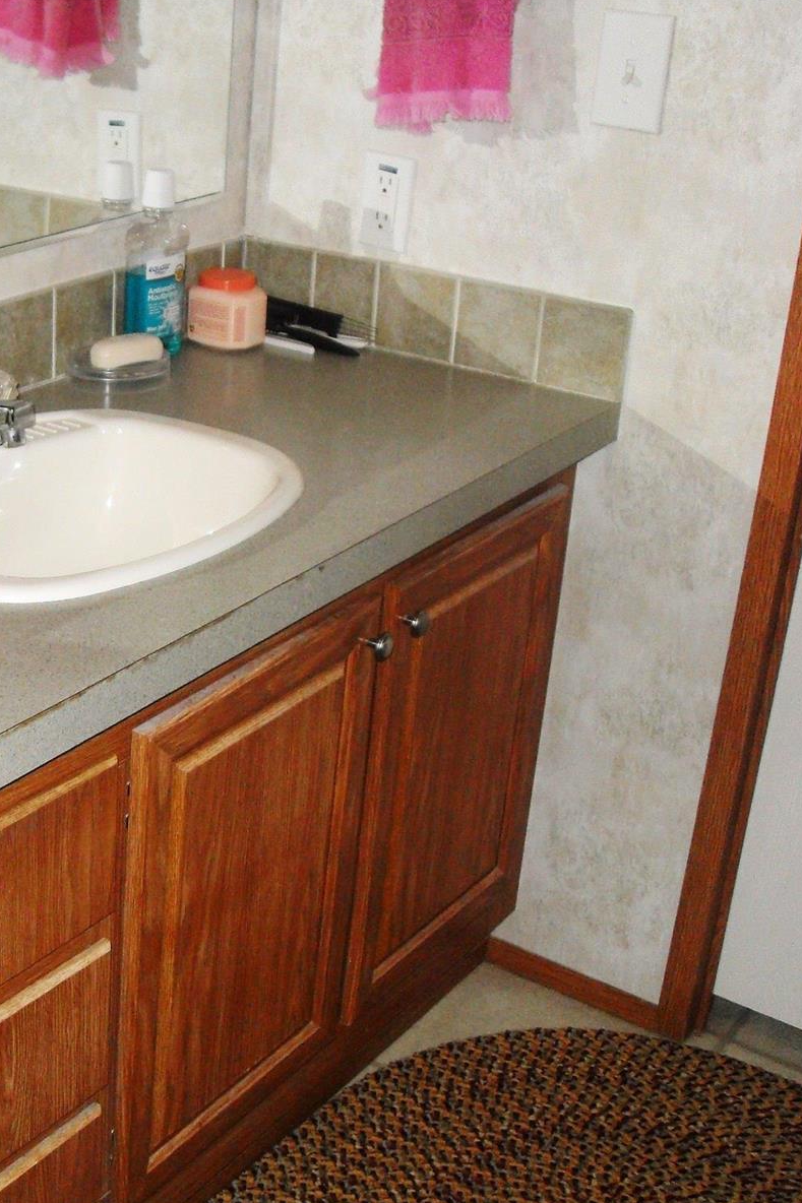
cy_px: 605
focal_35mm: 52
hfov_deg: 25.1
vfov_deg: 38.2
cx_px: 59
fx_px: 1738
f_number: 2.8
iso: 100
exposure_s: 1/45
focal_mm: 6.3
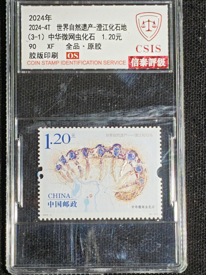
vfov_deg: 16.8
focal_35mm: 117
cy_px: 138
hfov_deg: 12.7
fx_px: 928
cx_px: 103
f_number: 1.5
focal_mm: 4.94
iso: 50
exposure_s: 1/536
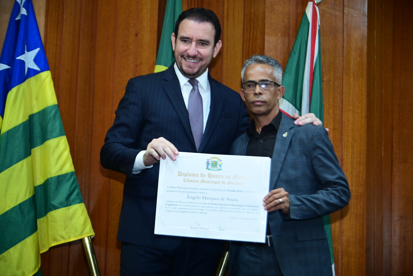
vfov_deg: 19.5
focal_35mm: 70
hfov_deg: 28.8
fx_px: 803
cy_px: 138
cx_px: 206
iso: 3200
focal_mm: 70
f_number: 5.6
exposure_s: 1/125
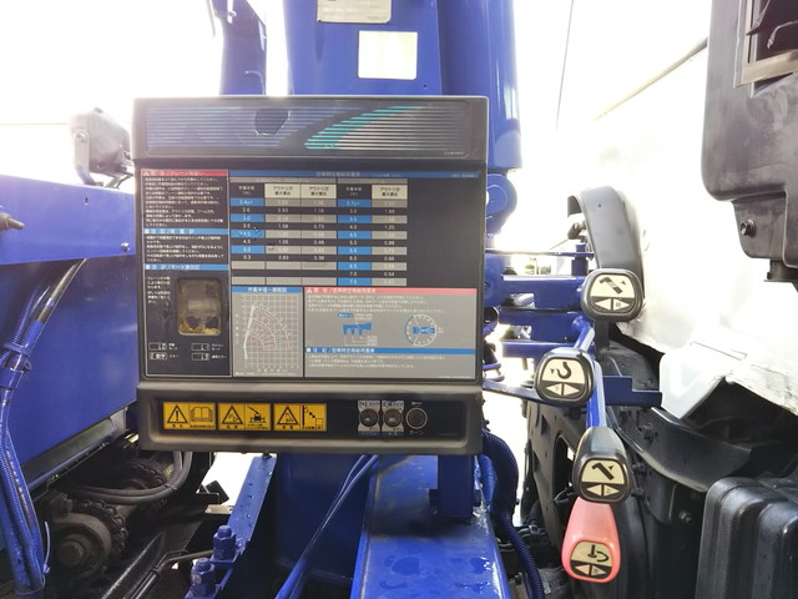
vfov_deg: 46.8
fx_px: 692
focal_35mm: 30
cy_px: 300
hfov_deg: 60.0
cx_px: 399
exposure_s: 1/60
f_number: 2.2
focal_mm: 4
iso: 50
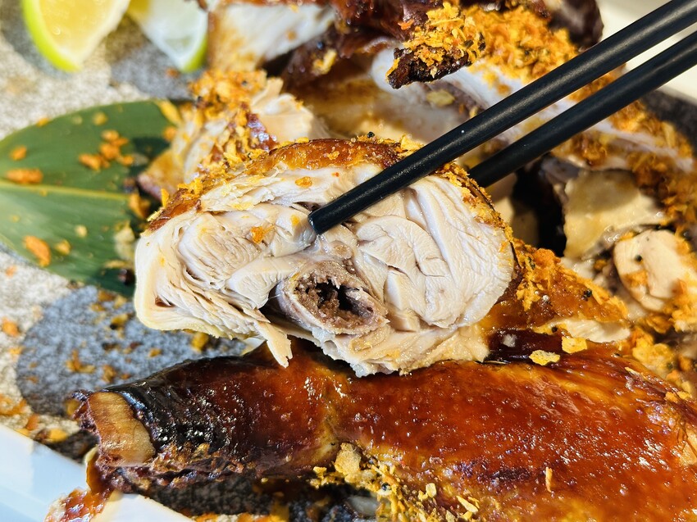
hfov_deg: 39.7
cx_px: 348
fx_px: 966
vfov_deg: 30.3
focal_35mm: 48
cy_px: 261
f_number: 1.78
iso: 200
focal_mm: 6.86
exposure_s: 1/60
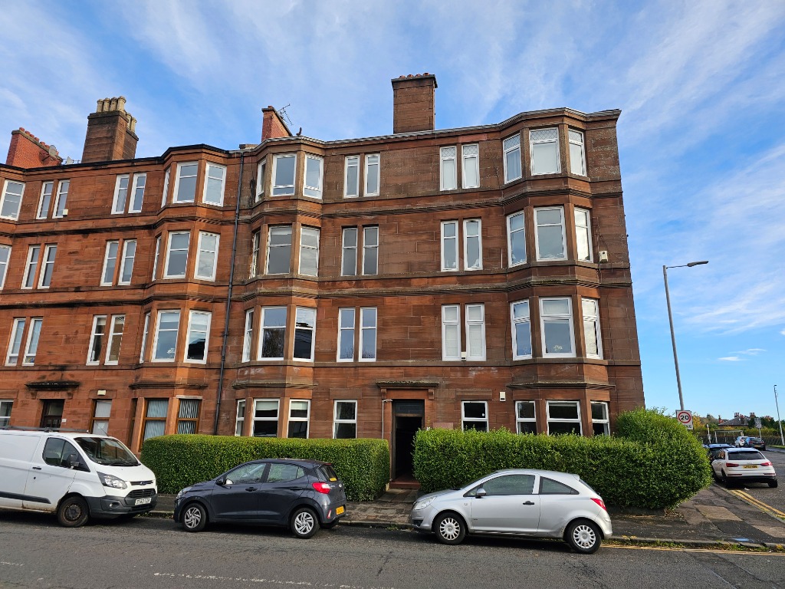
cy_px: 294
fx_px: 522
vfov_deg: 58.9
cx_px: 392
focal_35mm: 23
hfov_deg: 73.9
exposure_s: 1/282
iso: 10
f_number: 1.7
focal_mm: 6.3
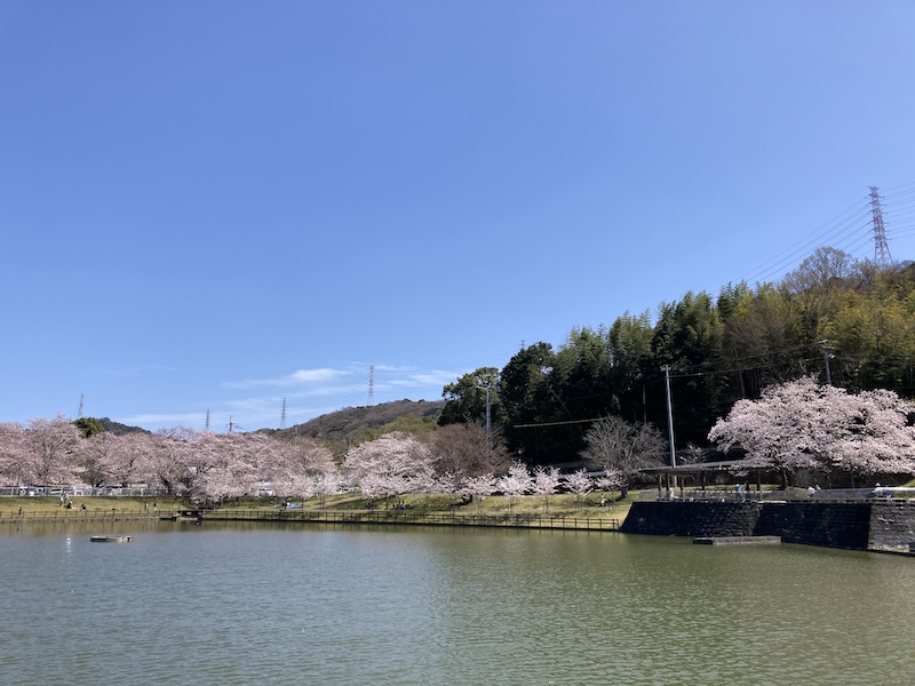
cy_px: 343
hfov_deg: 63.4
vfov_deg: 49.7
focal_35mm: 28
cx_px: 458
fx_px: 740
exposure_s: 1/2000
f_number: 1.8
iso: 20
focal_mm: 3.99
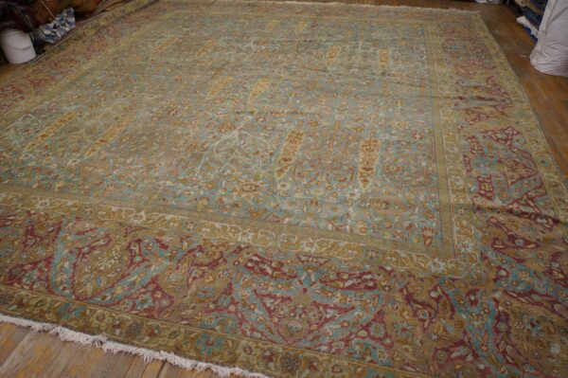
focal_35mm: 27
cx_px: 284
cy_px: 189
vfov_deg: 47.9
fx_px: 426
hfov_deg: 67.4
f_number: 4
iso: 500
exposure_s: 1/60
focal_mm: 18
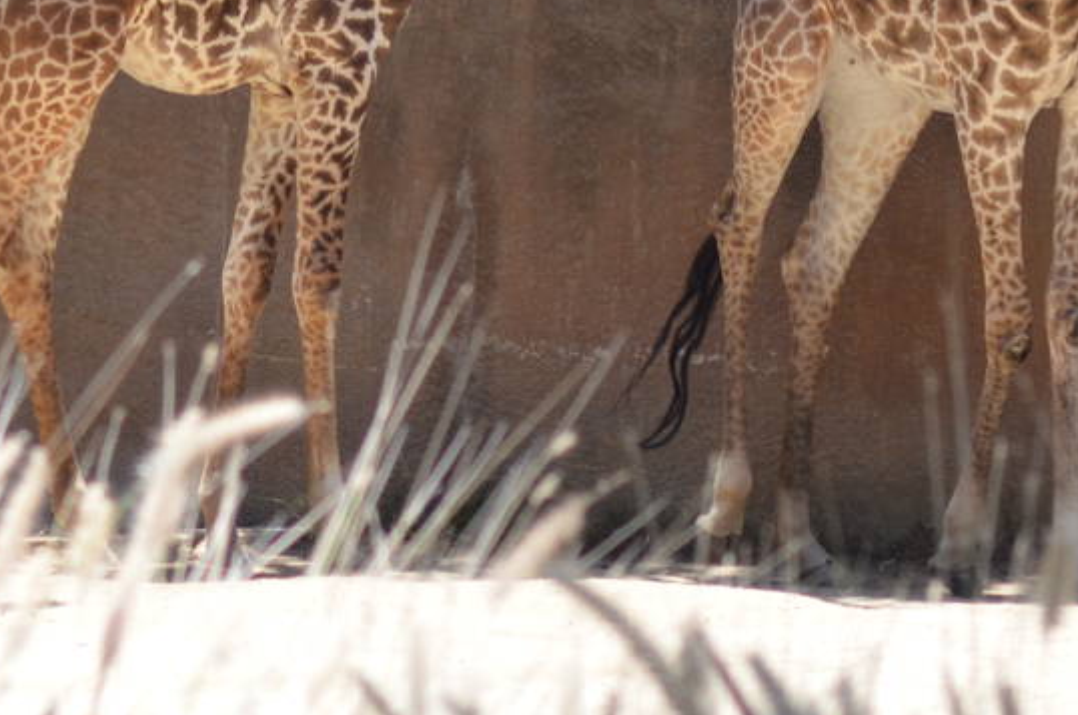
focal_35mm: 334
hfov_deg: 6.2
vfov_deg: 4.1
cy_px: -316
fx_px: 10001
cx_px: 521
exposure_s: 1/500
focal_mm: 75
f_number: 5.6
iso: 360
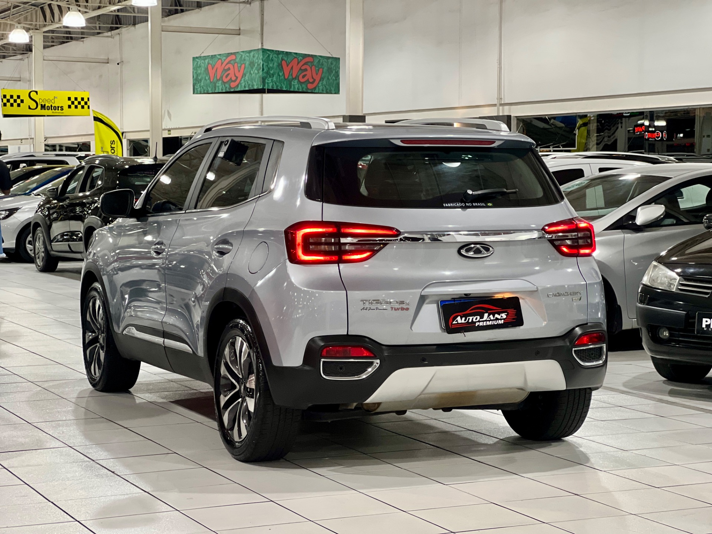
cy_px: 267
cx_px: 356
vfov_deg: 19.1
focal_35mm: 77
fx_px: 1584
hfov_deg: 25.3
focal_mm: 9
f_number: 2.8
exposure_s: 1/40
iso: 400
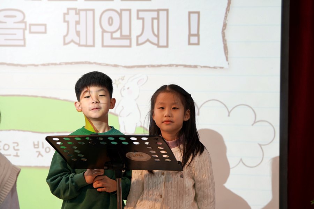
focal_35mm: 85
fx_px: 741
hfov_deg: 23.9
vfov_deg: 16.1
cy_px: 104
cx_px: 157
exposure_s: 1/160
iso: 320
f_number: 4
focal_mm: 85
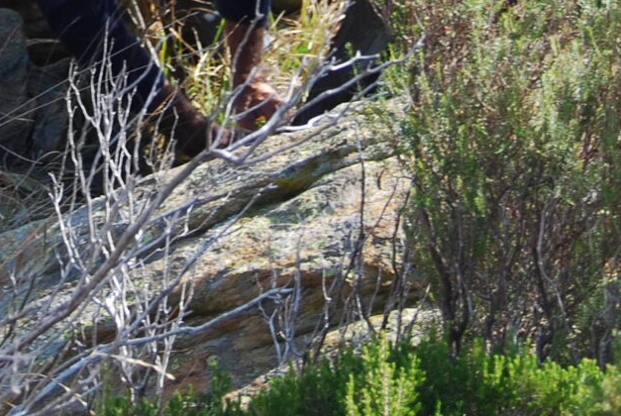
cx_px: 52
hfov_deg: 10.4
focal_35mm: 196
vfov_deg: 6.9
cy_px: -185
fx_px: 3386
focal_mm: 32
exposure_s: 1/125
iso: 100
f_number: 5.6
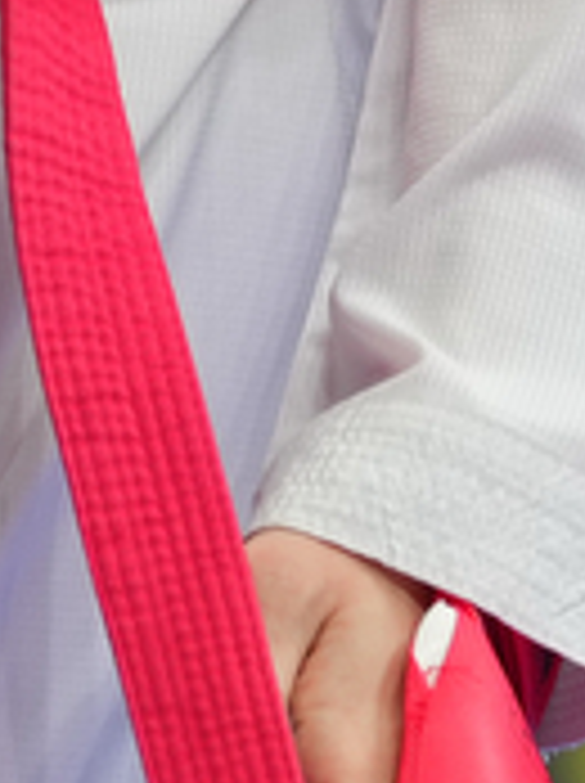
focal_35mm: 1772
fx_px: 40027
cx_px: 58
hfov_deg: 0.8
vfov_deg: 1.1
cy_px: -1593
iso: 640
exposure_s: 1/1000
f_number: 2.8
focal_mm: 200
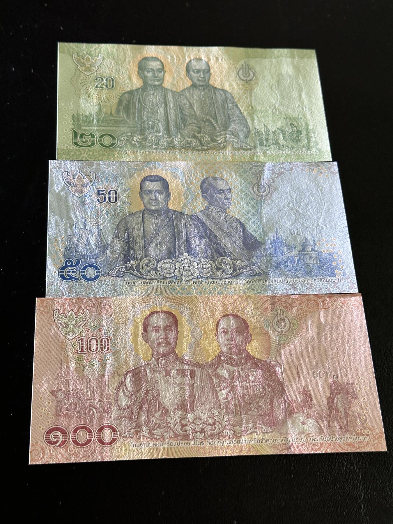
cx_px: 196
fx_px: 727
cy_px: 262
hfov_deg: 30.3
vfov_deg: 39.7
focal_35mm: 48
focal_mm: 6.86
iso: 200
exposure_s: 1/33
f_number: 1.78
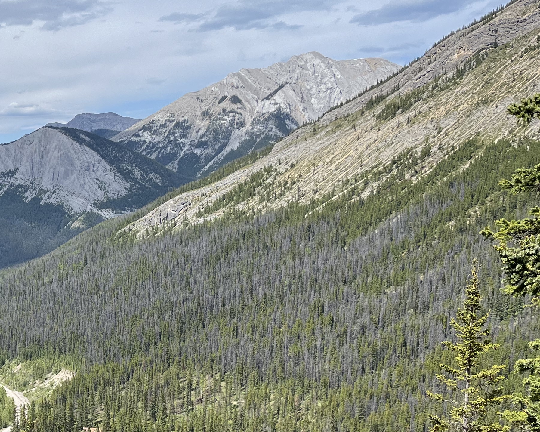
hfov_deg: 29.5
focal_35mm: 57
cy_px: 328
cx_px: -63
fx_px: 911
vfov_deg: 26.3
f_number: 1.6
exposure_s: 1/3745
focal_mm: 5.1
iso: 50
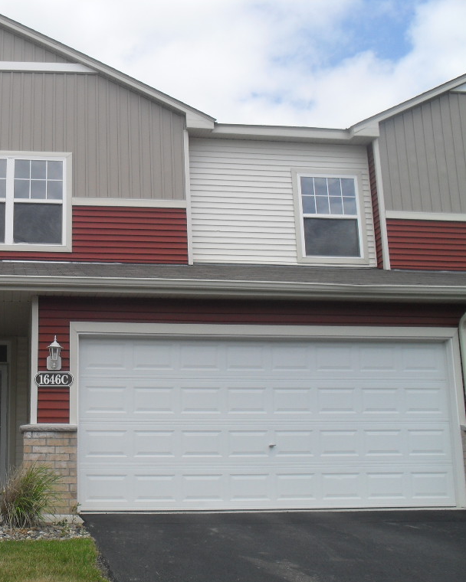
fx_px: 793
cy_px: 293
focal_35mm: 46
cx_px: 77
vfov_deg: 40.3
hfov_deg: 31.7
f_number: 8.4
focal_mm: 6.3
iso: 100
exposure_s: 1/180
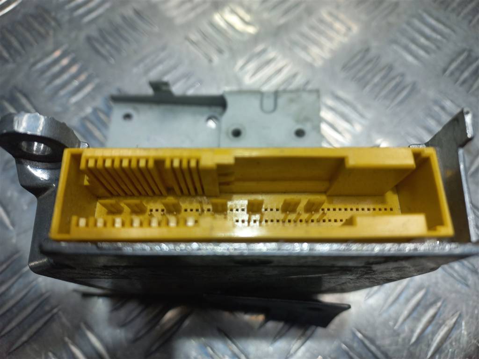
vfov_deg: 54.9
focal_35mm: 25
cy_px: 180
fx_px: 346
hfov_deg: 69.4
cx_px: 240
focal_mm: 4.6
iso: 32
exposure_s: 1/100
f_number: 1.8
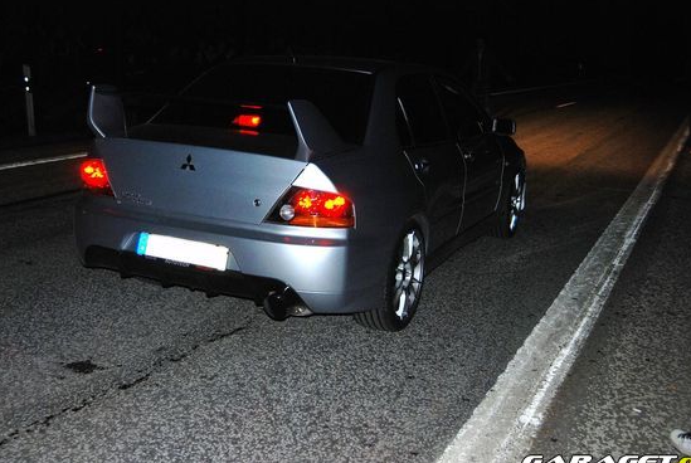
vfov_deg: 32.0
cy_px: 204
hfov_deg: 46.3
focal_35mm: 42
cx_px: 335
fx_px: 807
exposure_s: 1/60
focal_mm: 24
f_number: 4
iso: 200
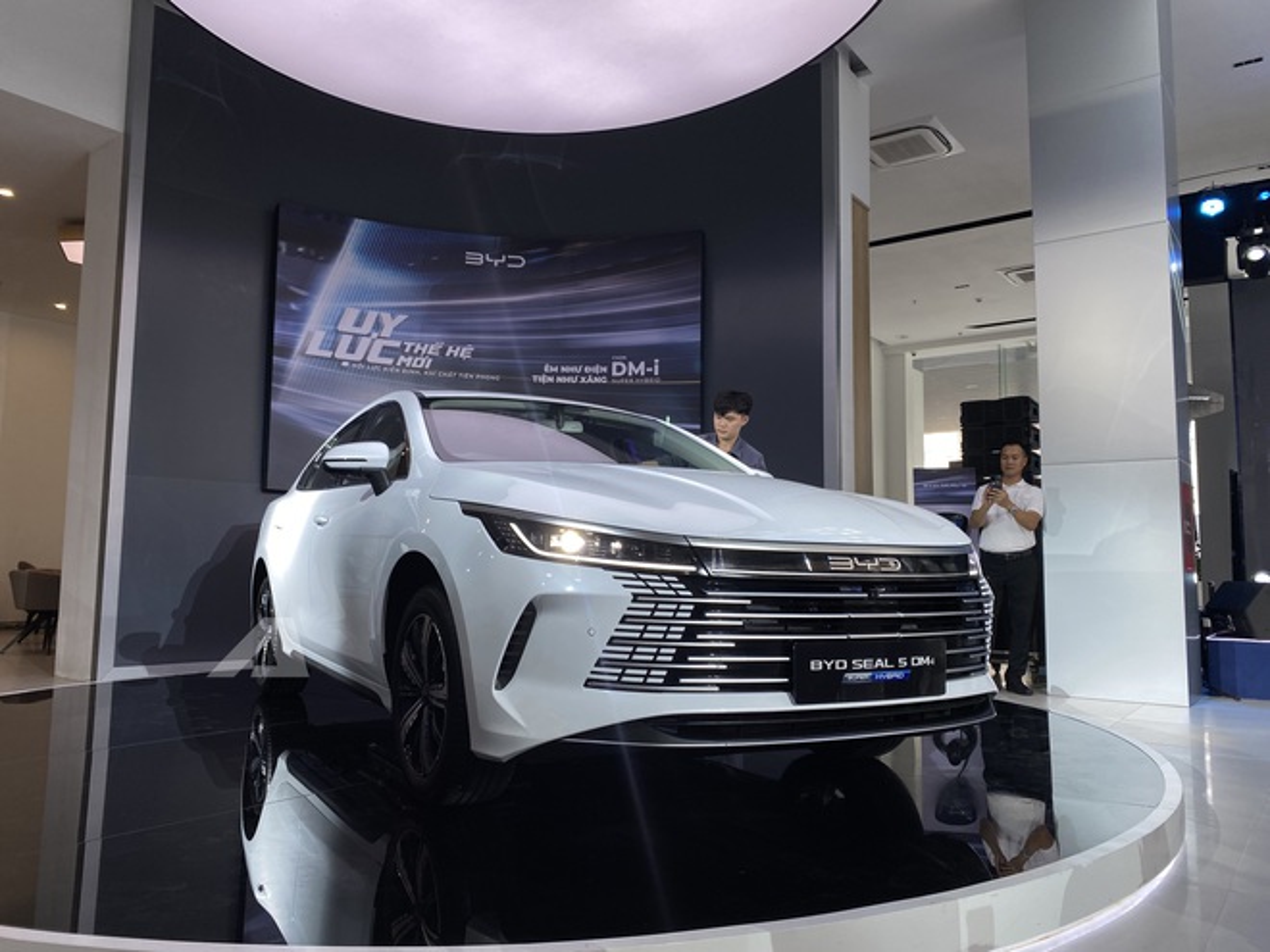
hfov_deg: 67.3
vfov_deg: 53.1
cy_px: 476
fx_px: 954
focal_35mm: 26
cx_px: 635
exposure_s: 1/221
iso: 32
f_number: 1.8
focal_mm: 4.25
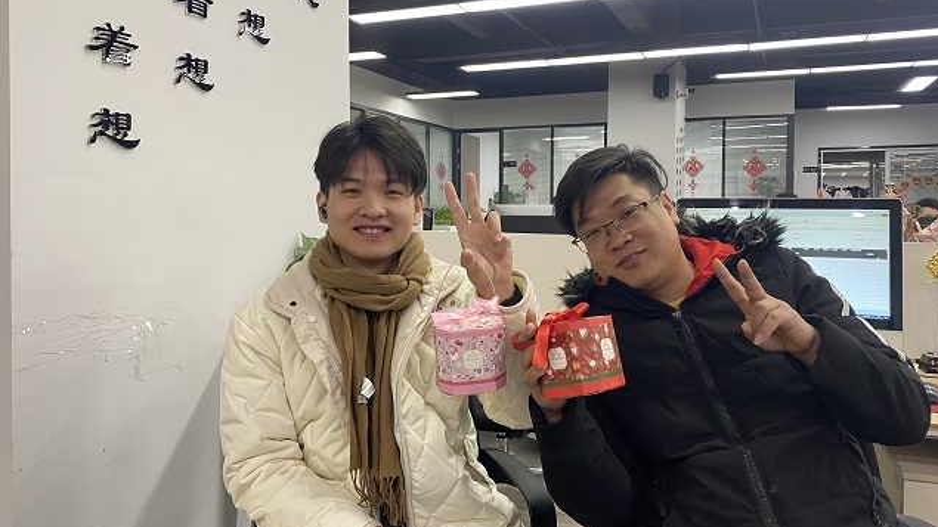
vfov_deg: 40.1
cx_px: 479
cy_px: 235
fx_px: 721
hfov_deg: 66.1
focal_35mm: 29
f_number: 1.8
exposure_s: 1/50
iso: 160
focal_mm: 4.25
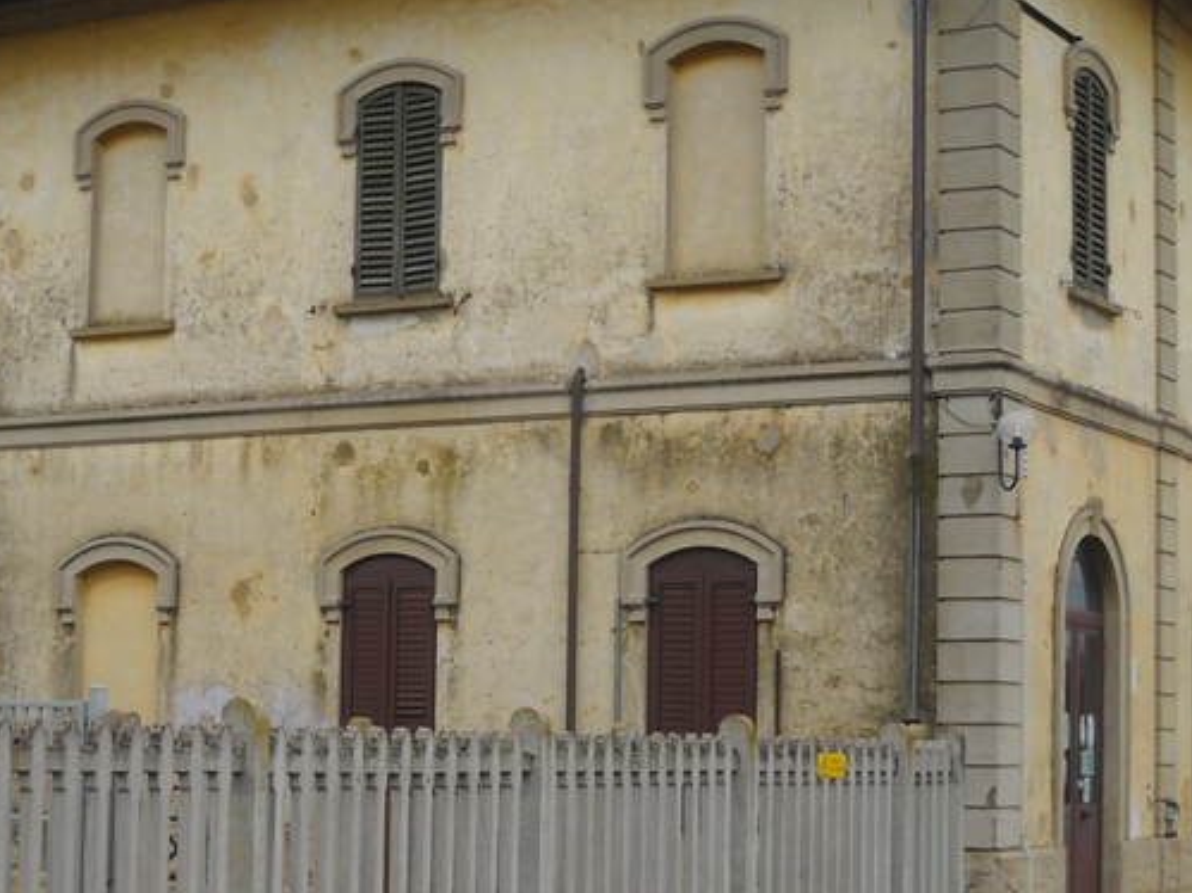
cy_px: 544
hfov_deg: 25.3
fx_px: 2651
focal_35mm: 77
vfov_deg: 19.1
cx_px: 511
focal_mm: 7.88
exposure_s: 1/284
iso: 64
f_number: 3.3
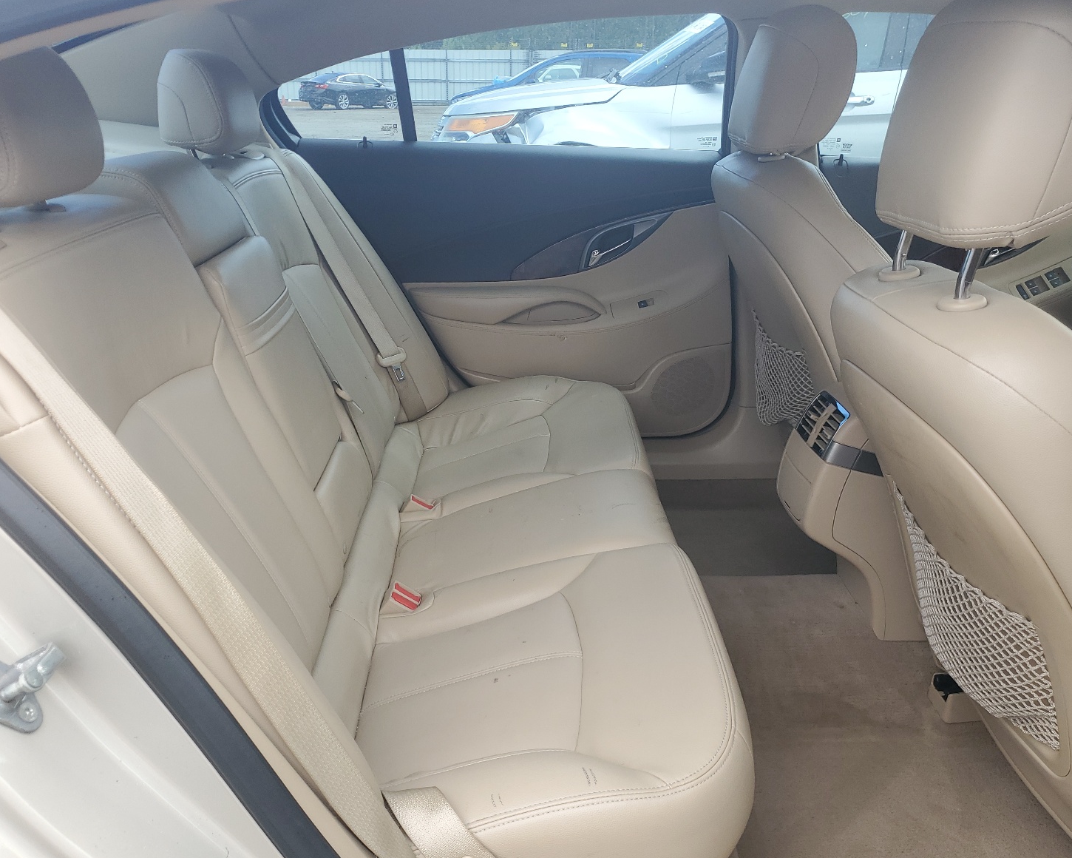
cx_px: 532
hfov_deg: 62.2
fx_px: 888
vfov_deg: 51.5
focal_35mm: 28
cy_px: 440
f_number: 1.5
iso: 50
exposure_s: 1/400
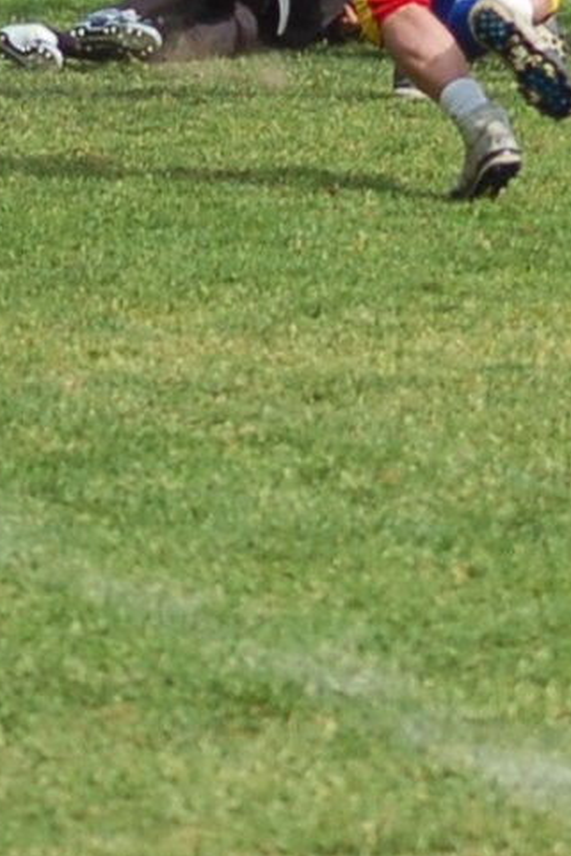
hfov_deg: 2.9
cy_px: -171
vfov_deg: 4.3
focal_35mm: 479
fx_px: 11387
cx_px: 592
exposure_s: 1/1000
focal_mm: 70
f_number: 4.5
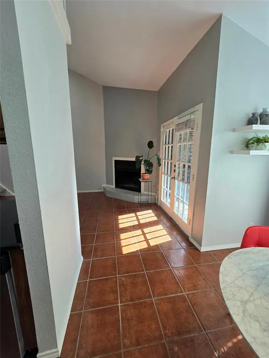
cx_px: 134
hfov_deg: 89.9
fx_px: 135
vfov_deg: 106.2
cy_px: 179
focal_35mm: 13
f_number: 2.2
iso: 50
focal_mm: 2.2
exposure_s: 1/135
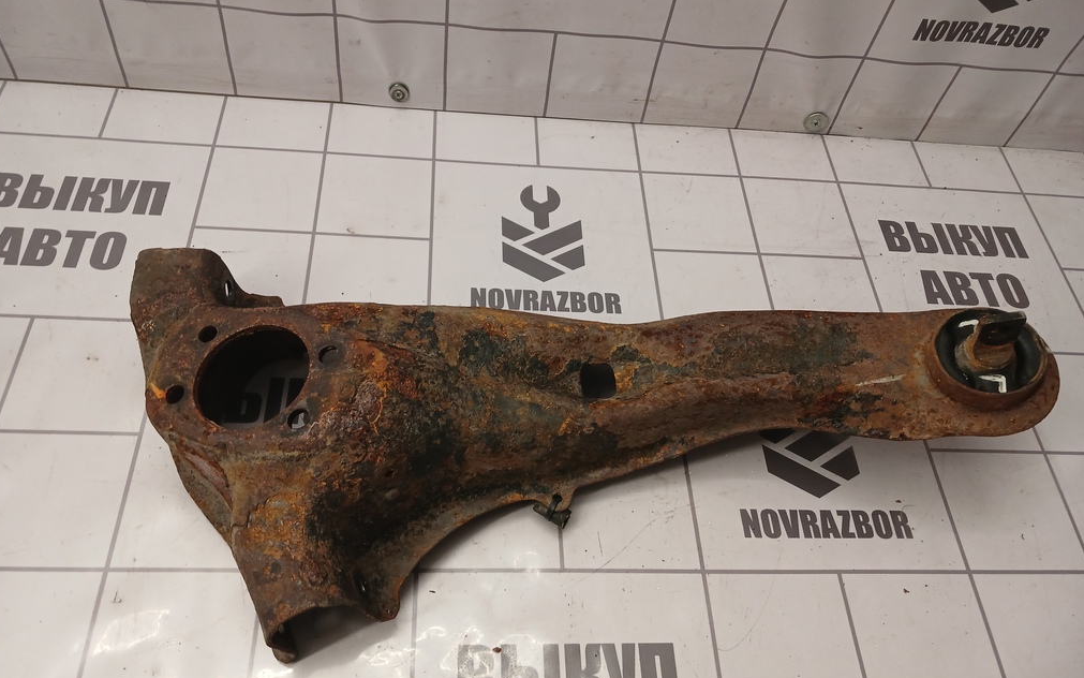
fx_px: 857
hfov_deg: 64.6
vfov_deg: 43.1
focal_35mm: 29
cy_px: 350
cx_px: 537
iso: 125
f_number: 1.8
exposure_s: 1/50
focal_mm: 4
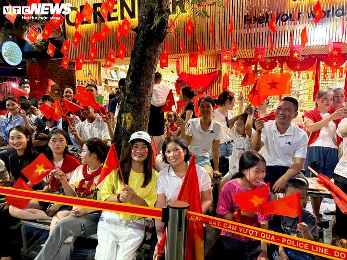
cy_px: 130
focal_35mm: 24
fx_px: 241
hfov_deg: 71.6
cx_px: 174
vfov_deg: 56.8
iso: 640
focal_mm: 6.76
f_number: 1.78
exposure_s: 1/50
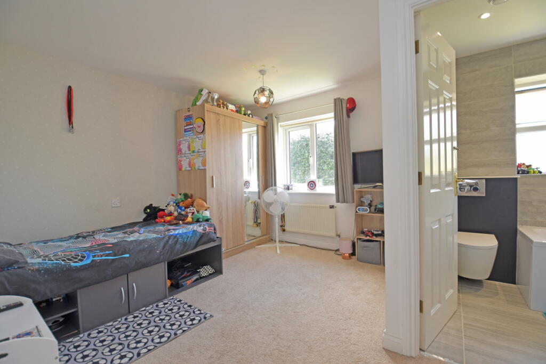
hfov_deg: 100.4
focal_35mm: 15
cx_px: 273
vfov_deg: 77.3
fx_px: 228
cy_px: 182
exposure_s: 1/30
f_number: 4
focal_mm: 10
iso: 200
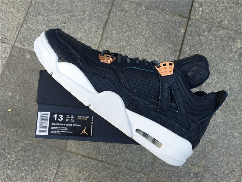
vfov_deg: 48.2
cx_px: 121
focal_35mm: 29
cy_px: 91
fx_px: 203
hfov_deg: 61.7
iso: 25
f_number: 2.2
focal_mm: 4.15
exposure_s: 1/368
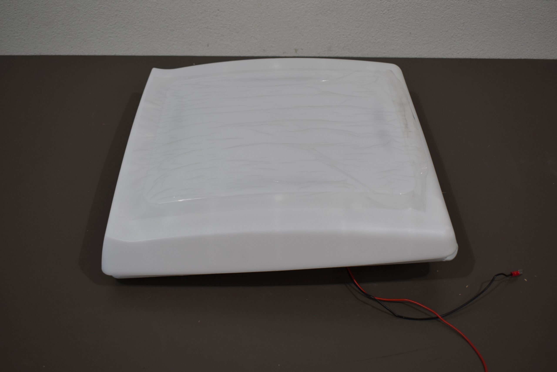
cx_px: 278
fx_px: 673
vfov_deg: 30.9
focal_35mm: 44
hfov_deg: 45.0
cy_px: 186
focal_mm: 29
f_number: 5
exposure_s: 1/250
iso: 400
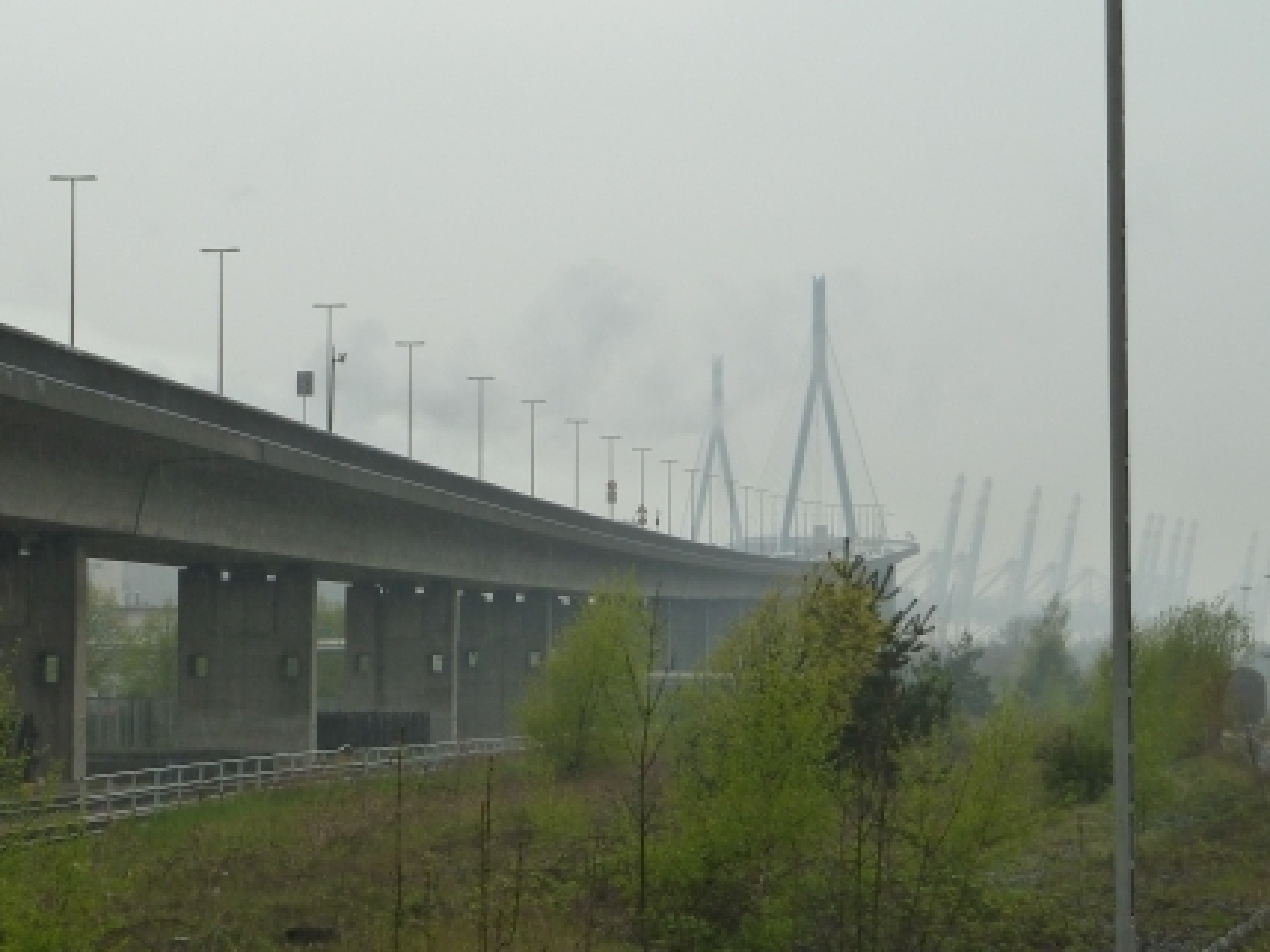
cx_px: 564
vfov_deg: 11.9
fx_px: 4549
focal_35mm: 124
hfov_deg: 15.9
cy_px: 549
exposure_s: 1/160
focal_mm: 13.7
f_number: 4.2
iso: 125
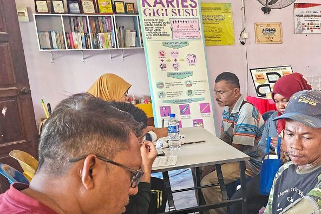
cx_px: 329
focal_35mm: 50
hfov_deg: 35.4
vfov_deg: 26.7
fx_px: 446
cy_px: 157
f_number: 1.7
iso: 500
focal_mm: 6.3
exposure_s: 1/120
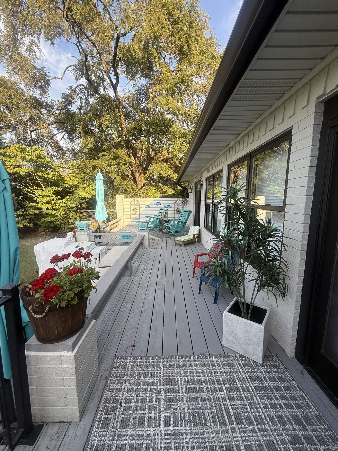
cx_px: 169
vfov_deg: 102.1
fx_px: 182
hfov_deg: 85.7
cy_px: 226
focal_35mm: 14
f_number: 2.2
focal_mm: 2.22
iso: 50
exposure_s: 1/313
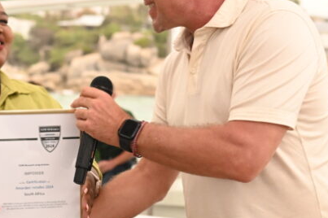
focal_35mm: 89
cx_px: 86
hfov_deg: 22.7
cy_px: 154
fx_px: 810
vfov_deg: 15.3
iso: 3200
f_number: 3.2
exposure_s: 1/1250
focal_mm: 35
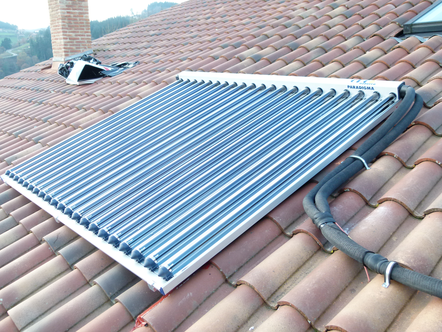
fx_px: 434
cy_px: 166
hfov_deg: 54.0
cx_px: 221
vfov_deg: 41.8
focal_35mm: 34
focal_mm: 6.1
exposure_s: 1/60
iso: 160
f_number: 3
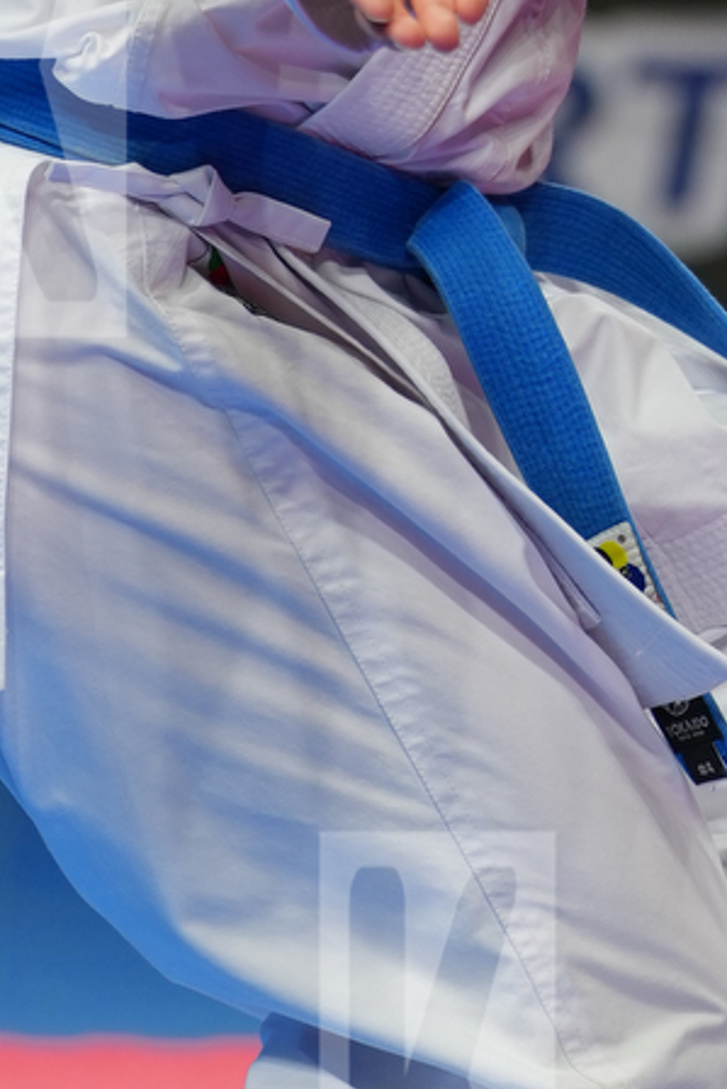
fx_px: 25938
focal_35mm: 857
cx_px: 438
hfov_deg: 1.6
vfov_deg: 2.4
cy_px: 80
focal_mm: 160
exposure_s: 1/500
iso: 250
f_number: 2.8
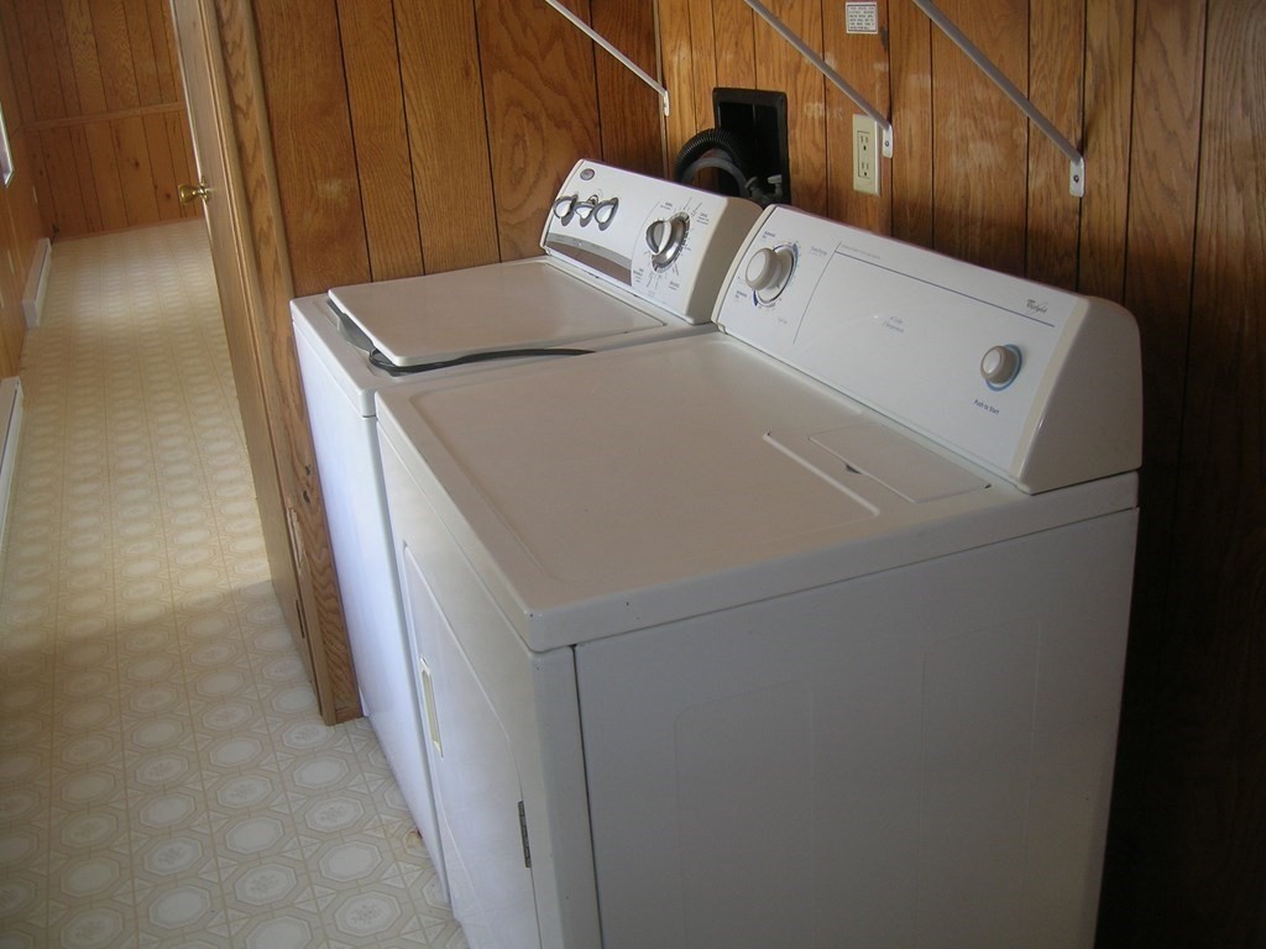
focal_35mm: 34
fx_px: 1243
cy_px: 474
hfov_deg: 54.0
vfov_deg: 41.8
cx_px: 633
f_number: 2.9
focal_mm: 5.7
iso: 50
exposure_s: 1/30
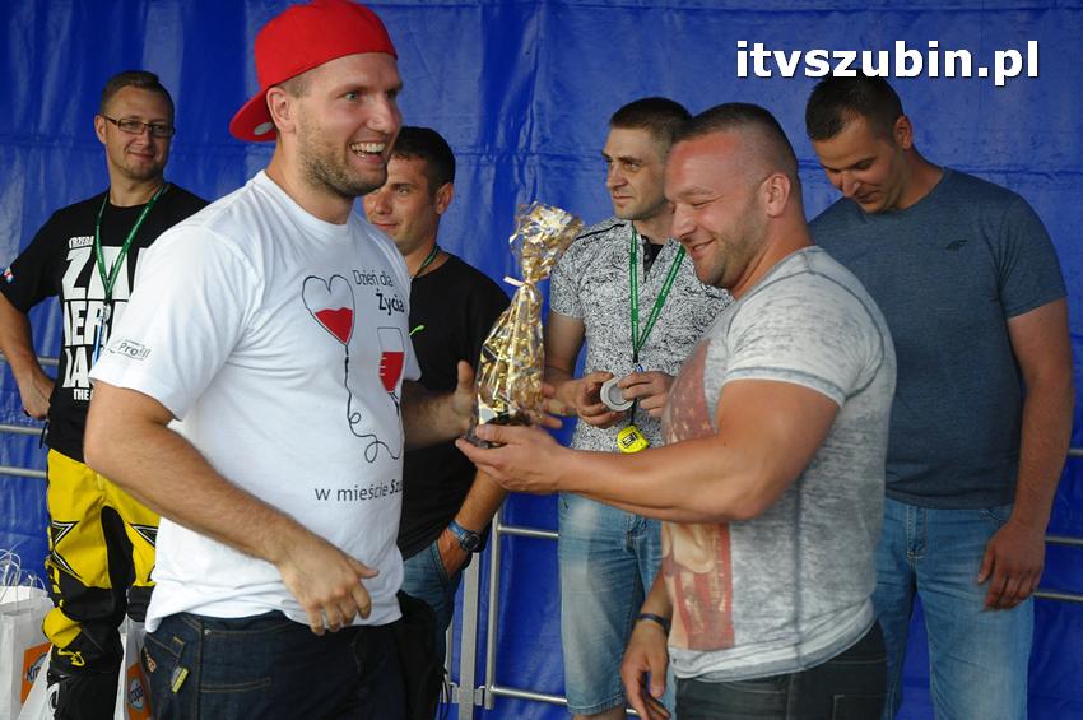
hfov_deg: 33.4
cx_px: 542
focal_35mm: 60
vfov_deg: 22.6
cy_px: 360
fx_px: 1803
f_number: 5.6
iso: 800
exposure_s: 1/125
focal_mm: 40
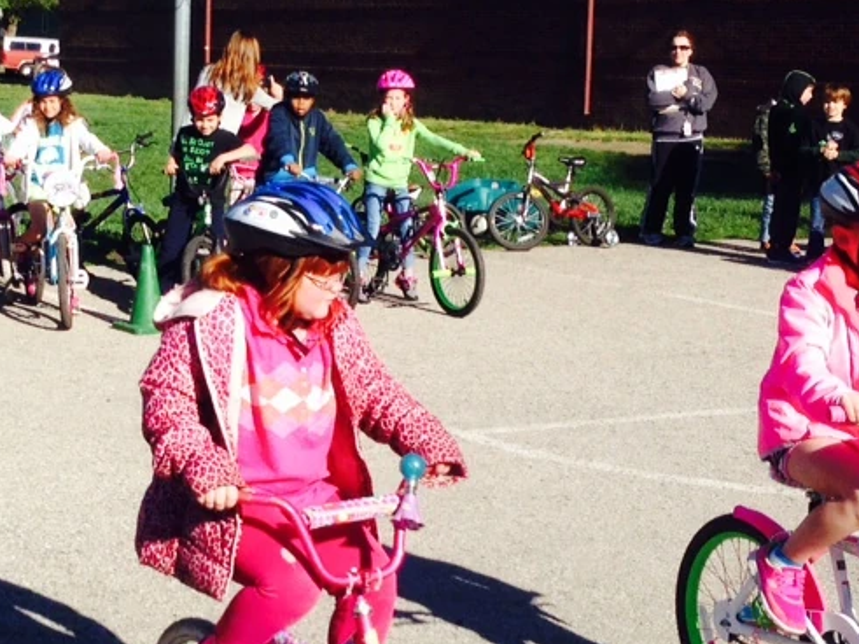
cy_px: 318
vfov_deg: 17.2
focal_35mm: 86
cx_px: 196
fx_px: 2134
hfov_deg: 22.5
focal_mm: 4.12
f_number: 2.4
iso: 50
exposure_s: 1/1323
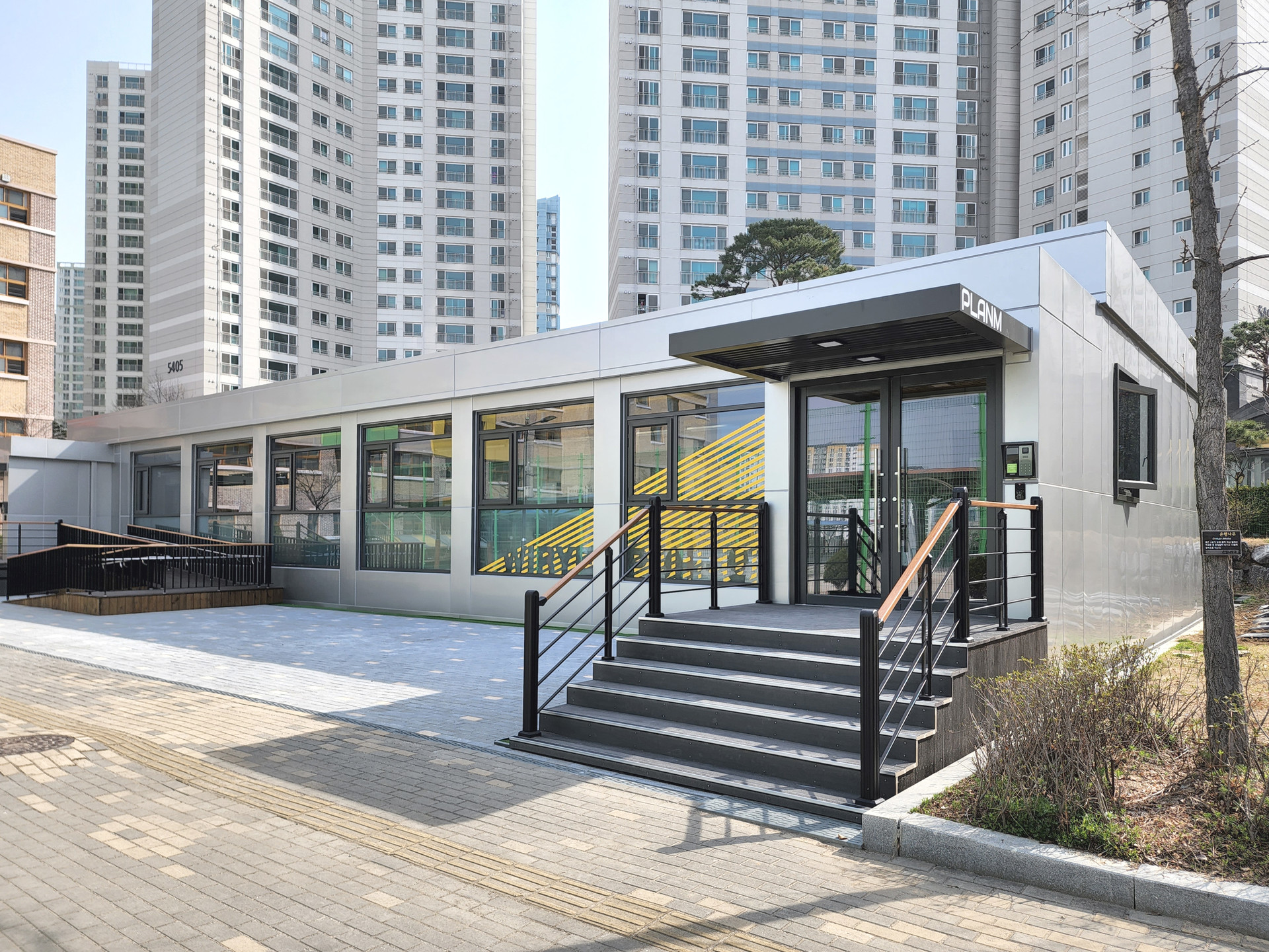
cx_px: 634
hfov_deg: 73.9
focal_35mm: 23
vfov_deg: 58.9
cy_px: 476
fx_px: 843
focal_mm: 6.4
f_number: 1.8
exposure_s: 1/606
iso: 12
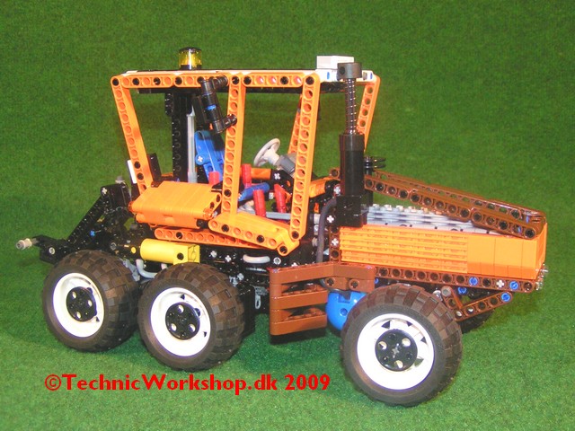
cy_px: 216
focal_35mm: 38
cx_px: 288
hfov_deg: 49.0
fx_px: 631
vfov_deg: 37.7
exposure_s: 1/40
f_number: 2.8
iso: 200
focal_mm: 5.8
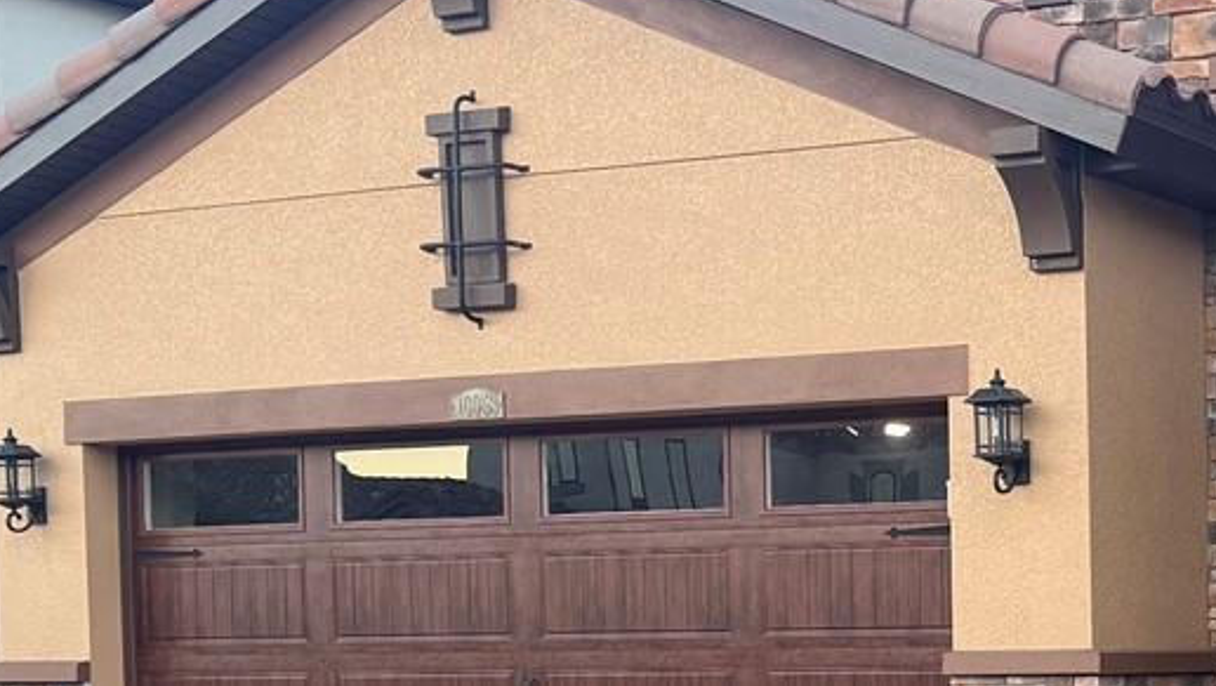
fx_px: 2613
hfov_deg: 24.7
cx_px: 1268
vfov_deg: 14.6
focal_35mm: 81
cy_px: 738
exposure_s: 1/323
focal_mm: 6.76
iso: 100
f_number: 1.78
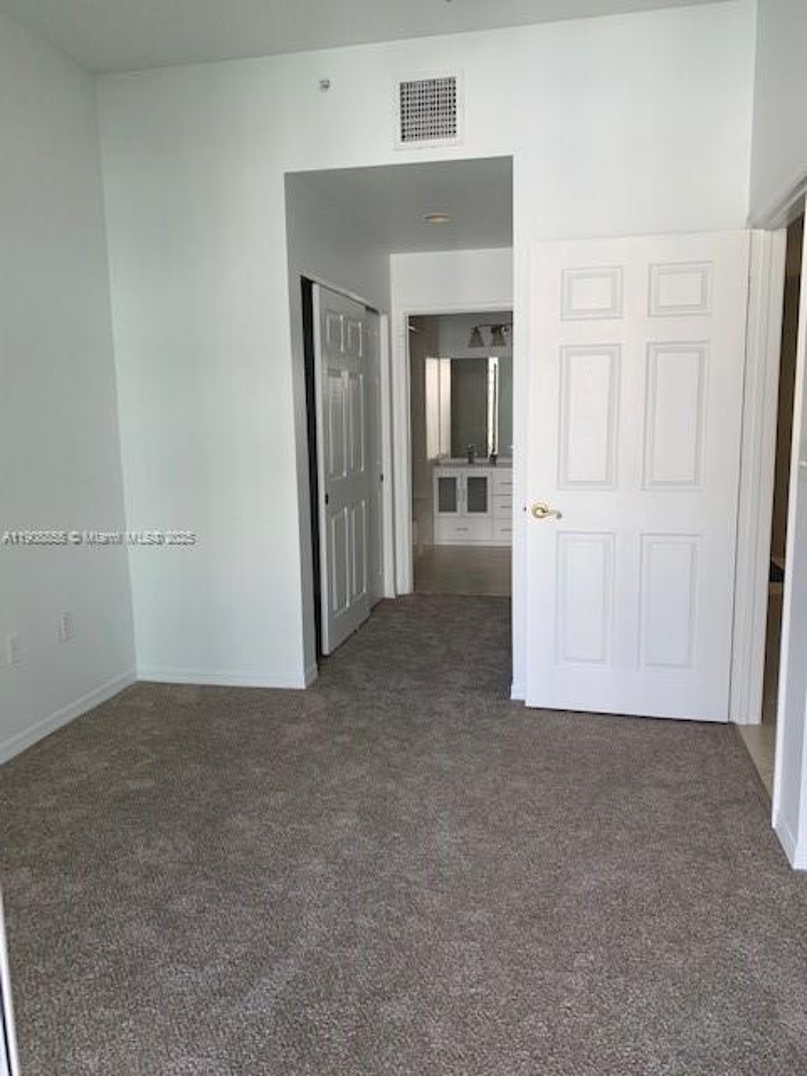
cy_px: 538
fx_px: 808
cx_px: 404
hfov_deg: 53.1
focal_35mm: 26
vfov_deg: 67.3
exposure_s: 1/122
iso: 50
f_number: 1.8
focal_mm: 4.25
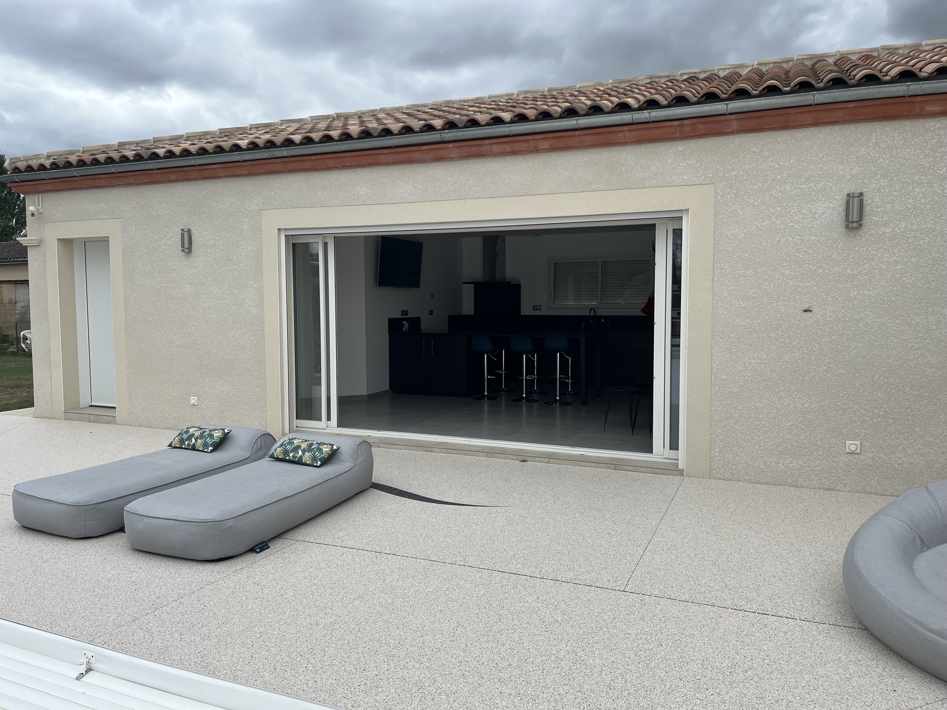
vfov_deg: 53.1
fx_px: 711
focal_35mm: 26
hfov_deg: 67.3
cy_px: 355
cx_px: 474
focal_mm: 5.1
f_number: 1.6
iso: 50
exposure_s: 1/1721
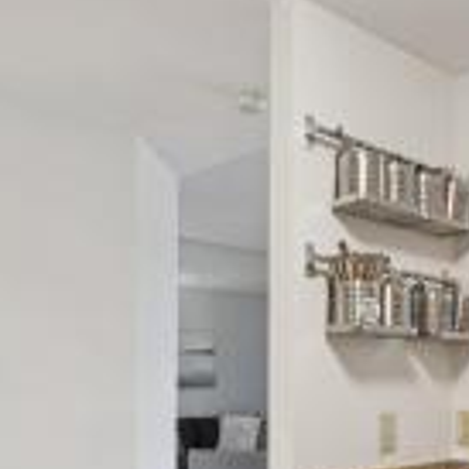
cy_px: 377
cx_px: 407
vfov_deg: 38.5
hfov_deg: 37.8
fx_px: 644
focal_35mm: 42
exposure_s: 1/3.33
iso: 100
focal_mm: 10
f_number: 7.1
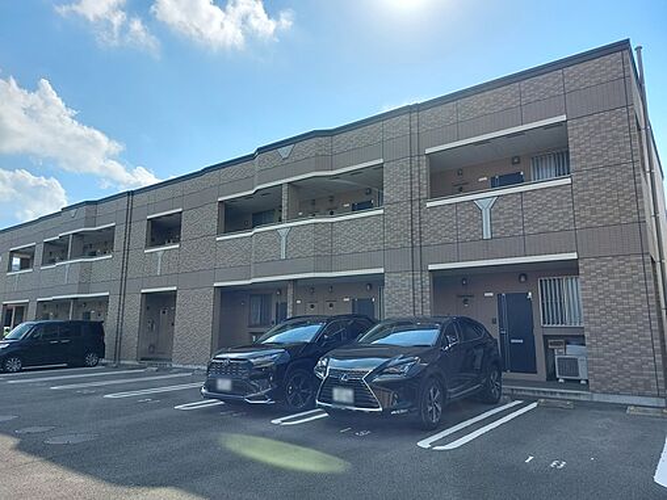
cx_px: 334
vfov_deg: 56.8
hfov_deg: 71.6
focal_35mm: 24
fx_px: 462
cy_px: 250
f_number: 1.8
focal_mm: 5.23
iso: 25
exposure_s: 1/727
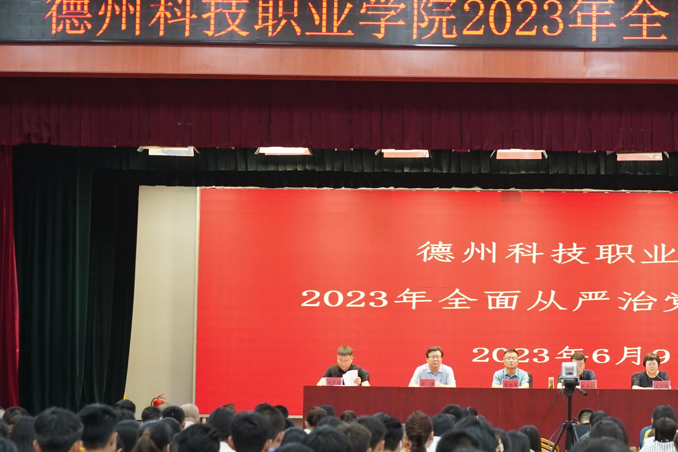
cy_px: 202
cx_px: 597
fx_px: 2354
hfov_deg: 16.2
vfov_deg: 11.0
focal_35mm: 125
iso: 4000
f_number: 4
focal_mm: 65
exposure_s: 1/125
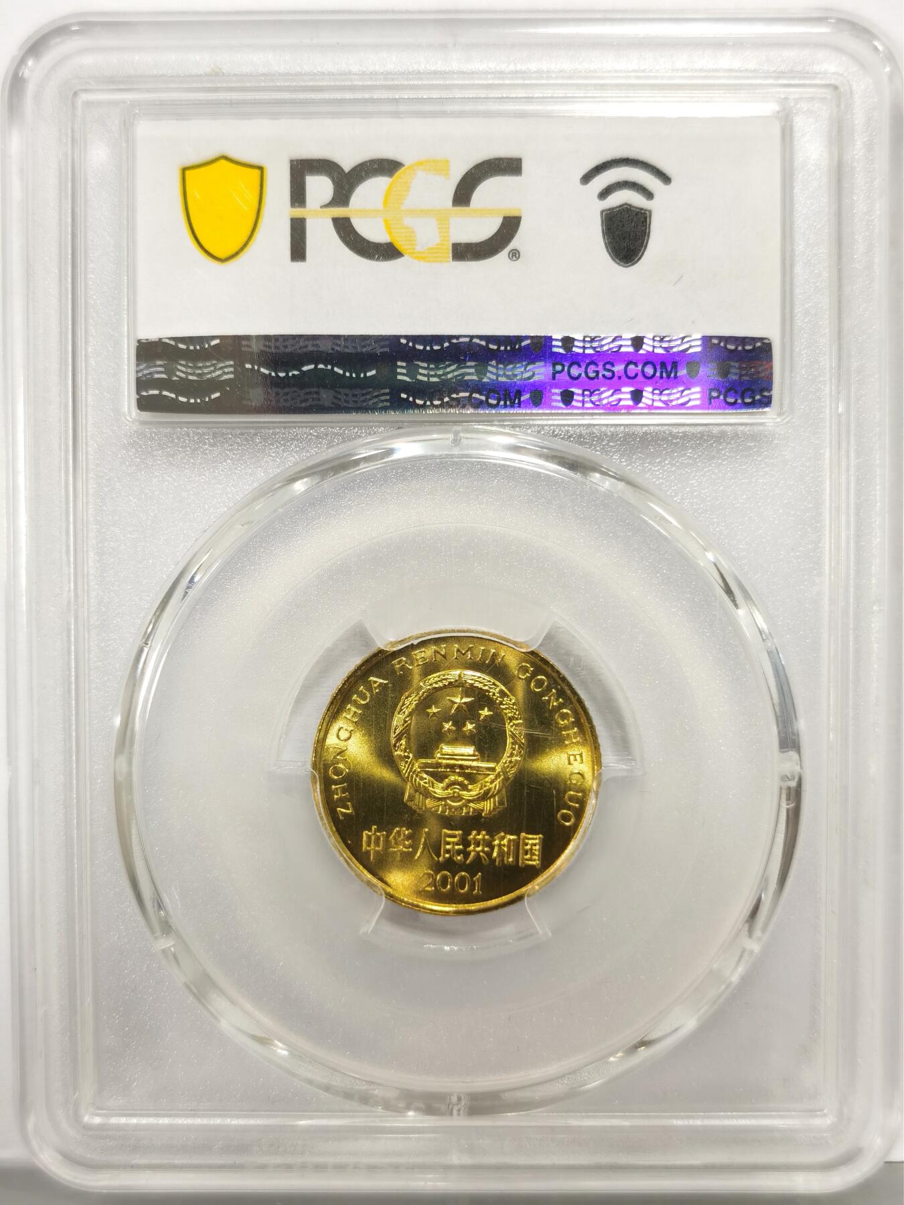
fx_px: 1880
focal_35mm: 54
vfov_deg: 35.5
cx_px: 452
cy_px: 602
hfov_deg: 27.0
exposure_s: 1/100
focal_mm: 5.56
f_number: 16
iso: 125
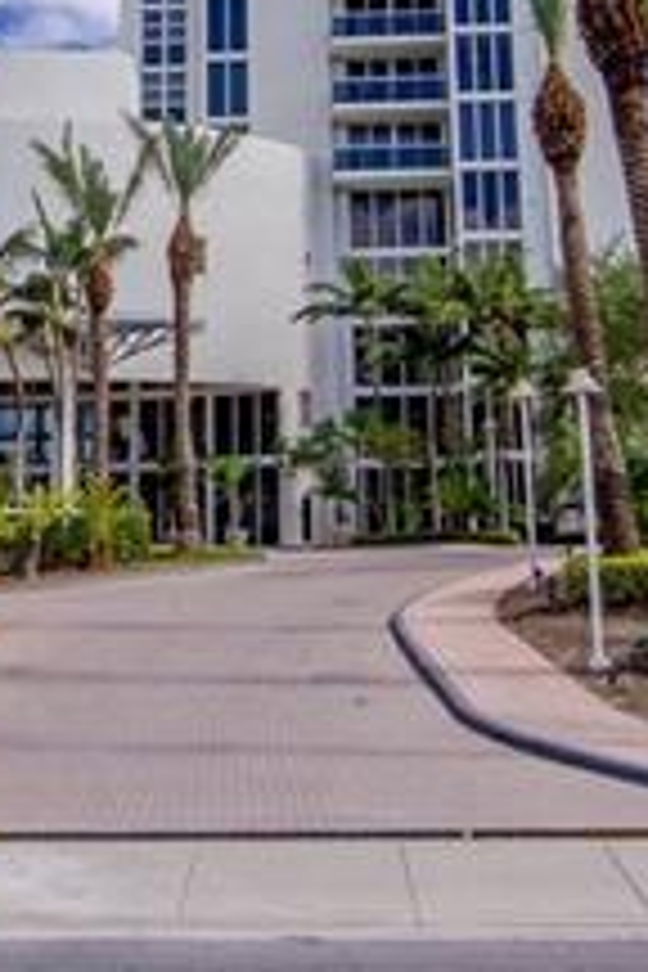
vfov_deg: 26.7
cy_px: -432
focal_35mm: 57
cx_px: 81
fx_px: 1539
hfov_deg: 23.2
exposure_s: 1/250
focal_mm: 16
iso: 200
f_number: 8
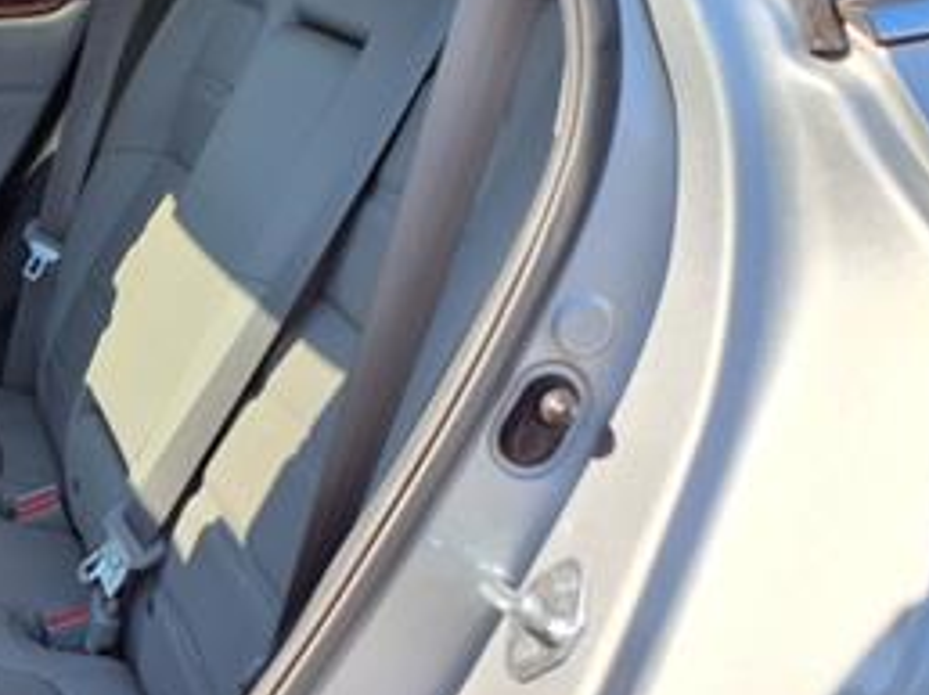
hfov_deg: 25.8
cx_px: -198
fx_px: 1796
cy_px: 367
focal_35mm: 67
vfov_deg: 21.9
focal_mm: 3.58
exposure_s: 1/345
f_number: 1.9
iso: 40
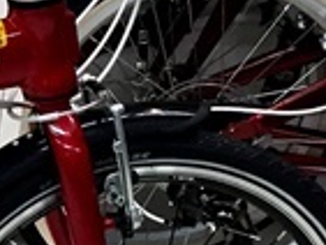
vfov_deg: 7.2
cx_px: -449
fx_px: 1942
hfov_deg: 8.7
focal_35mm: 206
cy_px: 35
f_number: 2.2
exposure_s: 1/30
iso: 40
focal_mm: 4.15
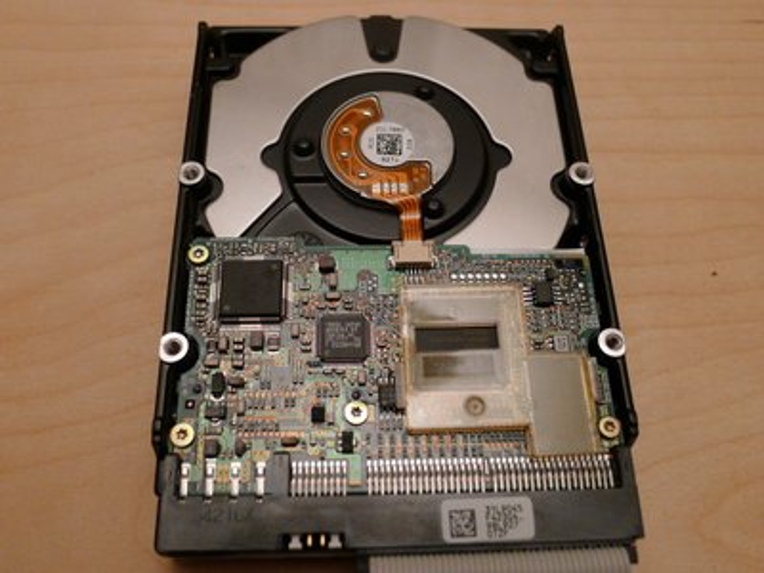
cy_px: 286
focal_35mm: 32
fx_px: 706
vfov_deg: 44.2
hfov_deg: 56.8
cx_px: 382
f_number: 2.2
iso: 400
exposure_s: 1/40
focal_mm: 6.8
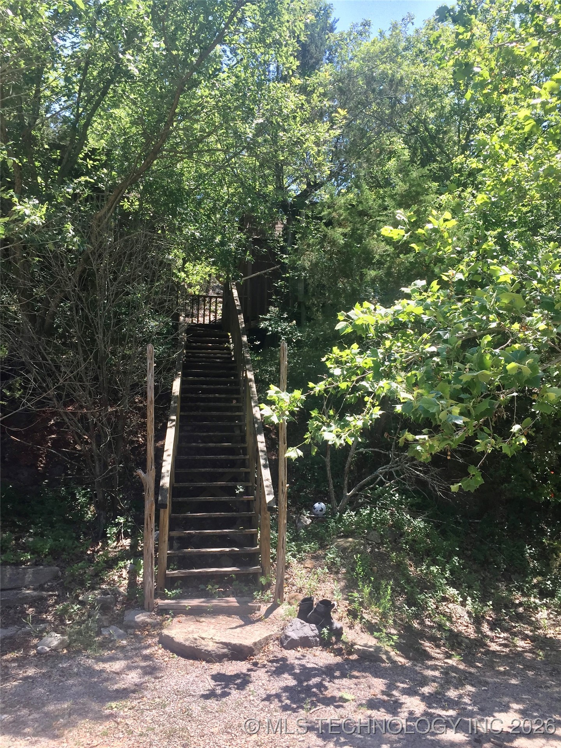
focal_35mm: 29
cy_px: 374
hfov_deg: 48.2
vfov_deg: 61.7
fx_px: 627
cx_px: 280
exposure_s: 1/460
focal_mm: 4.15
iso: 32
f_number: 2.2
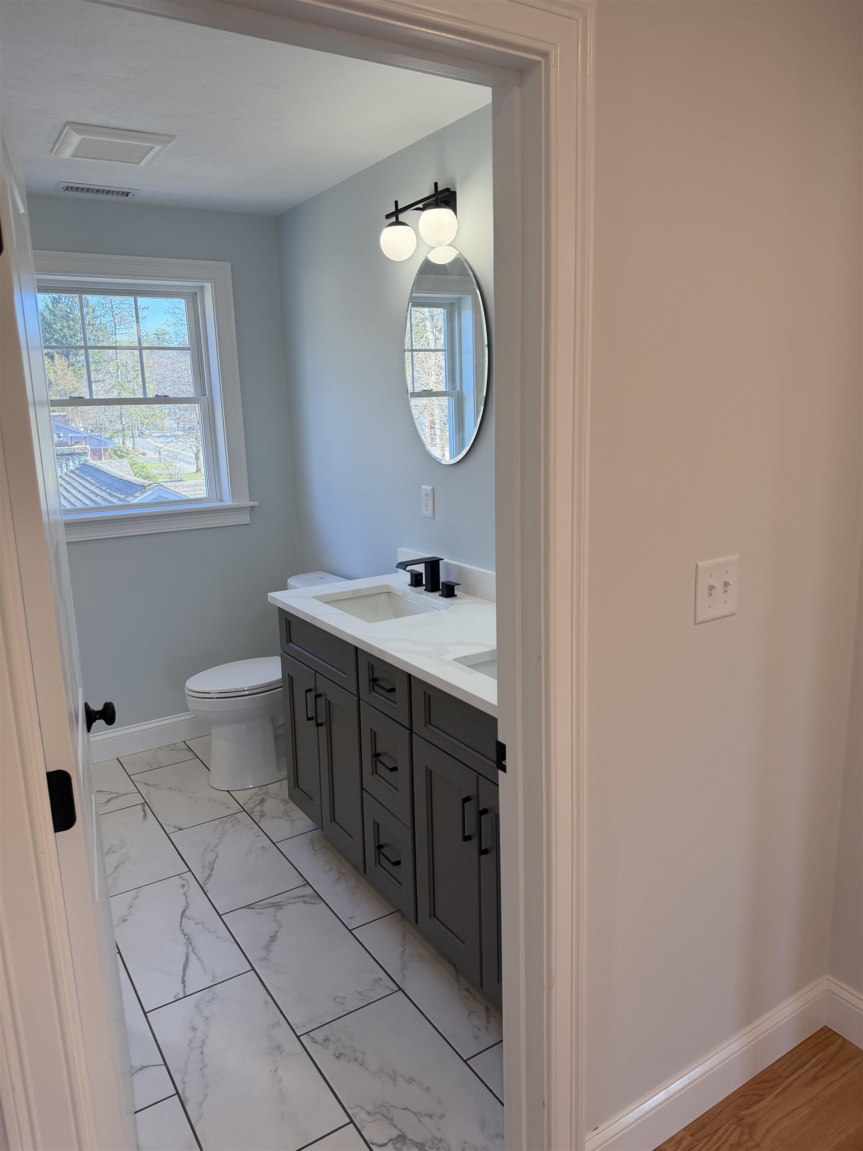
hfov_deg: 56.8
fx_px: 798
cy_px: 576
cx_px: 432
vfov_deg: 71.6
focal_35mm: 24
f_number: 1.78
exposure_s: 1/213
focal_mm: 6.76
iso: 160
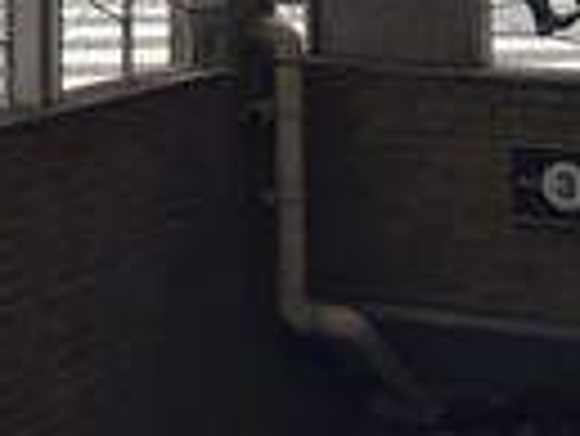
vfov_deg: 9.5
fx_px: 2415
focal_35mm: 144
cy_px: -485
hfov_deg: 13.2
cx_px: -193
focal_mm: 4.15
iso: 32
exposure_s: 1/1199
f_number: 2.2
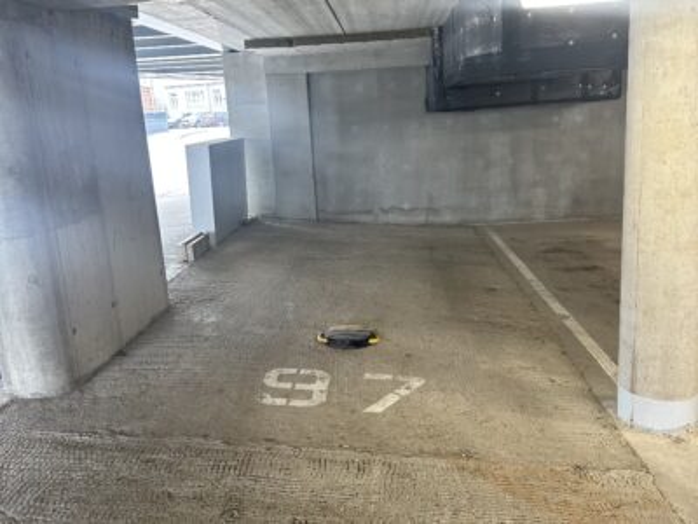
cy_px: 262
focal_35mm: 24
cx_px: 349
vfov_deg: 56.8
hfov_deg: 71.6
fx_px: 484
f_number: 1.78
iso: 160
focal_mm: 6.86
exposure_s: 1/50
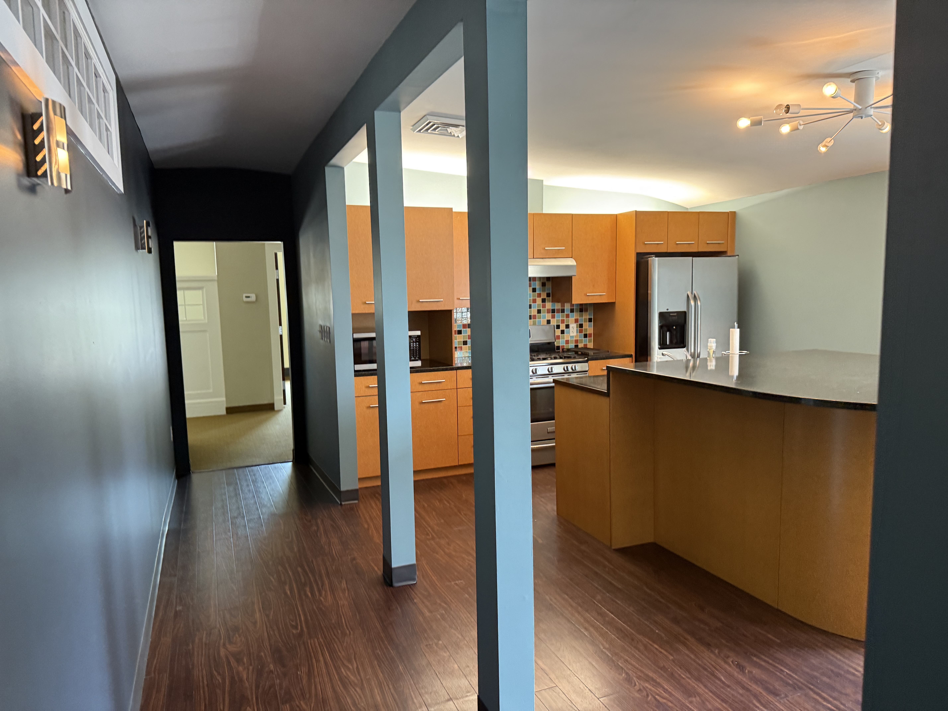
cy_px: 356
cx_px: 474
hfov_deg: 71.6
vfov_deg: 56.8
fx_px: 657
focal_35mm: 24
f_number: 1.78
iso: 250
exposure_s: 1/60
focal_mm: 6.76
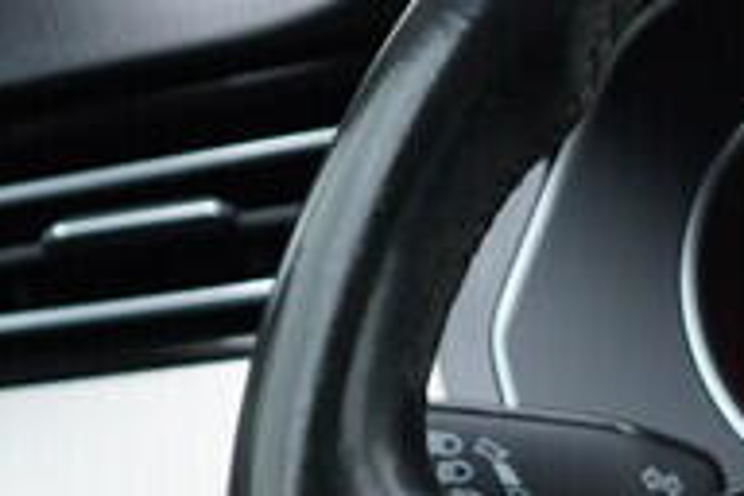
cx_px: 1360
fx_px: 3968
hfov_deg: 10.1
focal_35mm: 192
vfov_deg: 7.1
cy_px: 641
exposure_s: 1/40
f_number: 2.8
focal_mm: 24
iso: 125
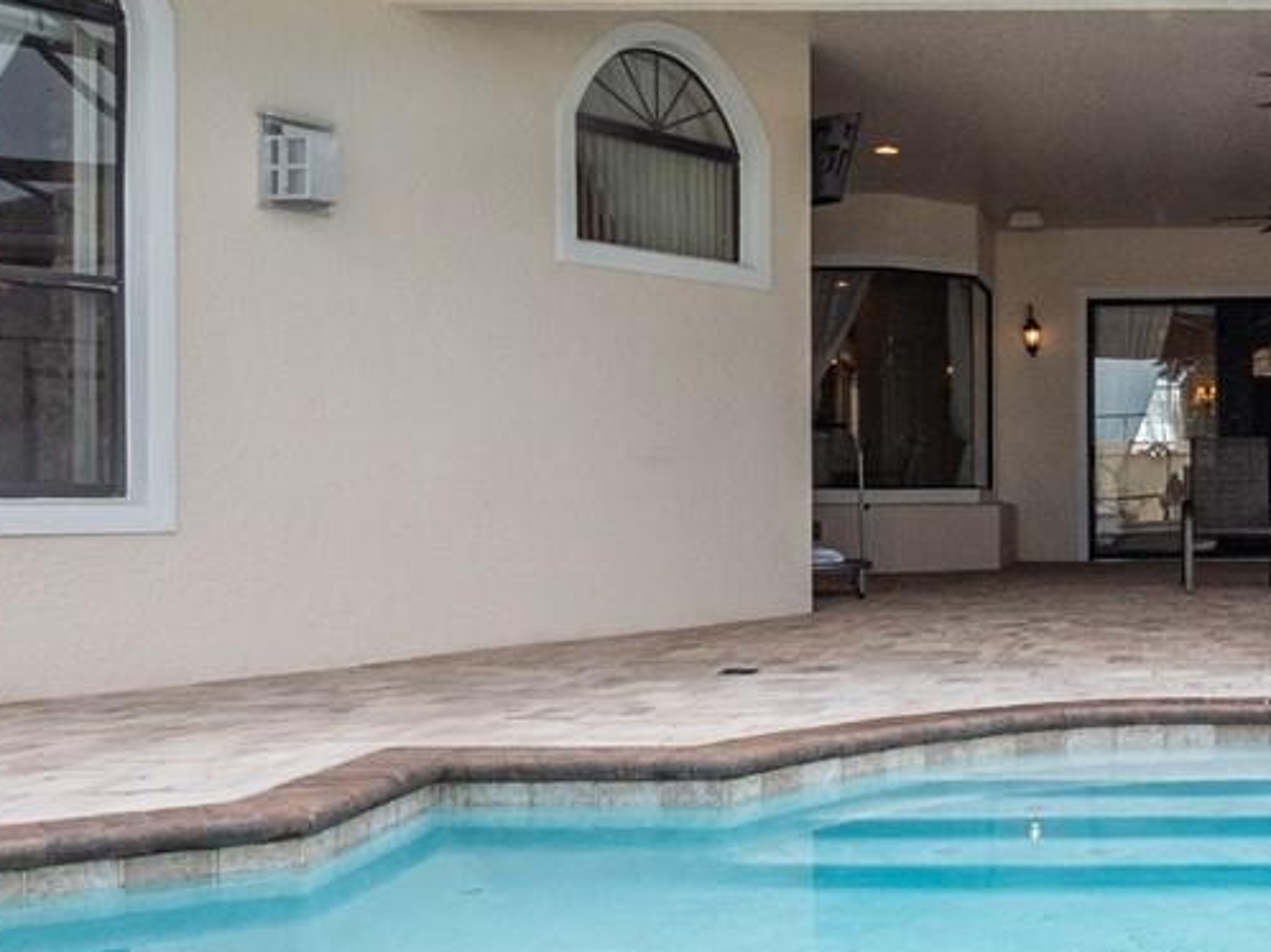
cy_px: 459
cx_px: 1187
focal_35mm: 45
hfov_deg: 38.6
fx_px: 1651
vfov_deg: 32.2
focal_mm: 7
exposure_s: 1/250
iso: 200
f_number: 6.3
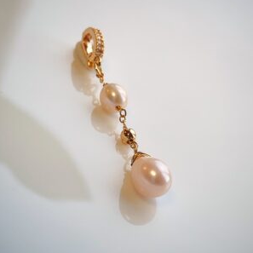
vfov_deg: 21.4
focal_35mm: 81
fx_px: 670
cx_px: 126
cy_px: 138
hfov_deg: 21.4
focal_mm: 5.52
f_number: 1.95
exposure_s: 1/100
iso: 320
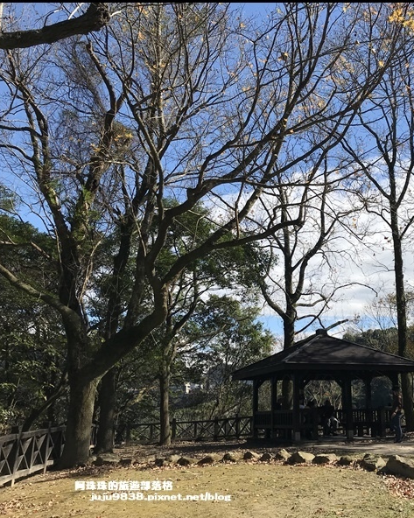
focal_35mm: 37
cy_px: 262
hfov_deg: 38.5
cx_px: 333
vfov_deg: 49.1
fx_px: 567
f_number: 1.8
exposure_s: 1/2907
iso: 20
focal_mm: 3.99
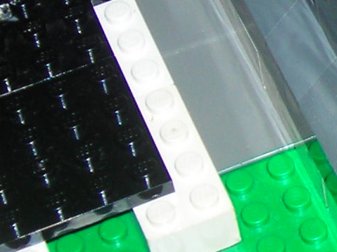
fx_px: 2161
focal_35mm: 222
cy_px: 34
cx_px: 672
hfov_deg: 8.5
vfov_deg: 6.7
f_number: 3.3
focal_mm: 6.8
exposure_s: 1/60.1
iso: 50
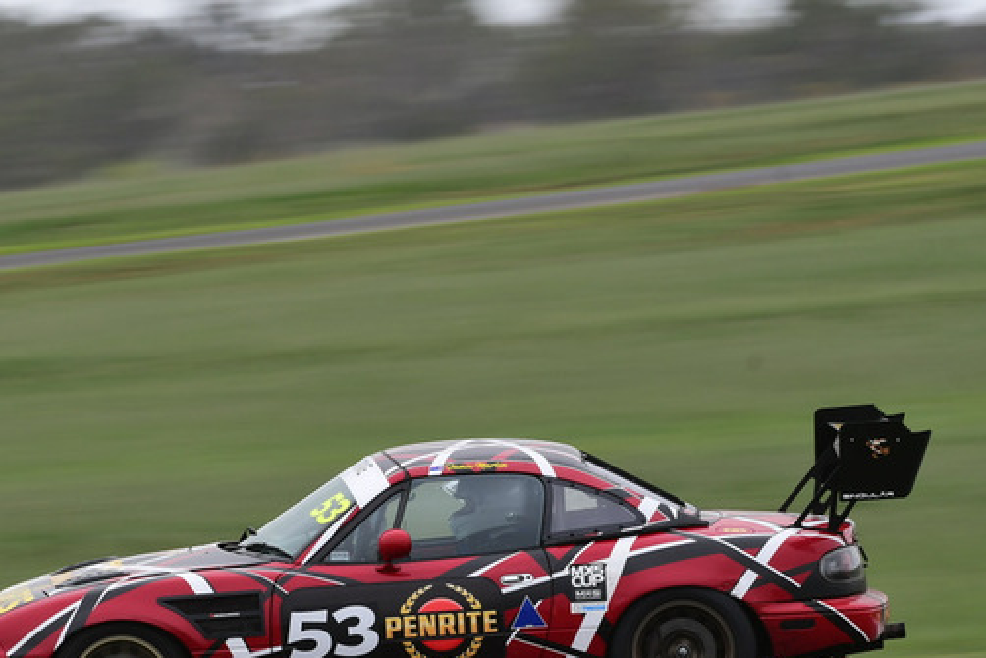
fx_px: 17012
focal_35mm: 621
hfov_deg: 3.3
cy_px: 393
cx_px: 346
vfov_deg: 2.2
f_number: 10
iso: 160
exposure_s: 1/160
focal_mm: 260
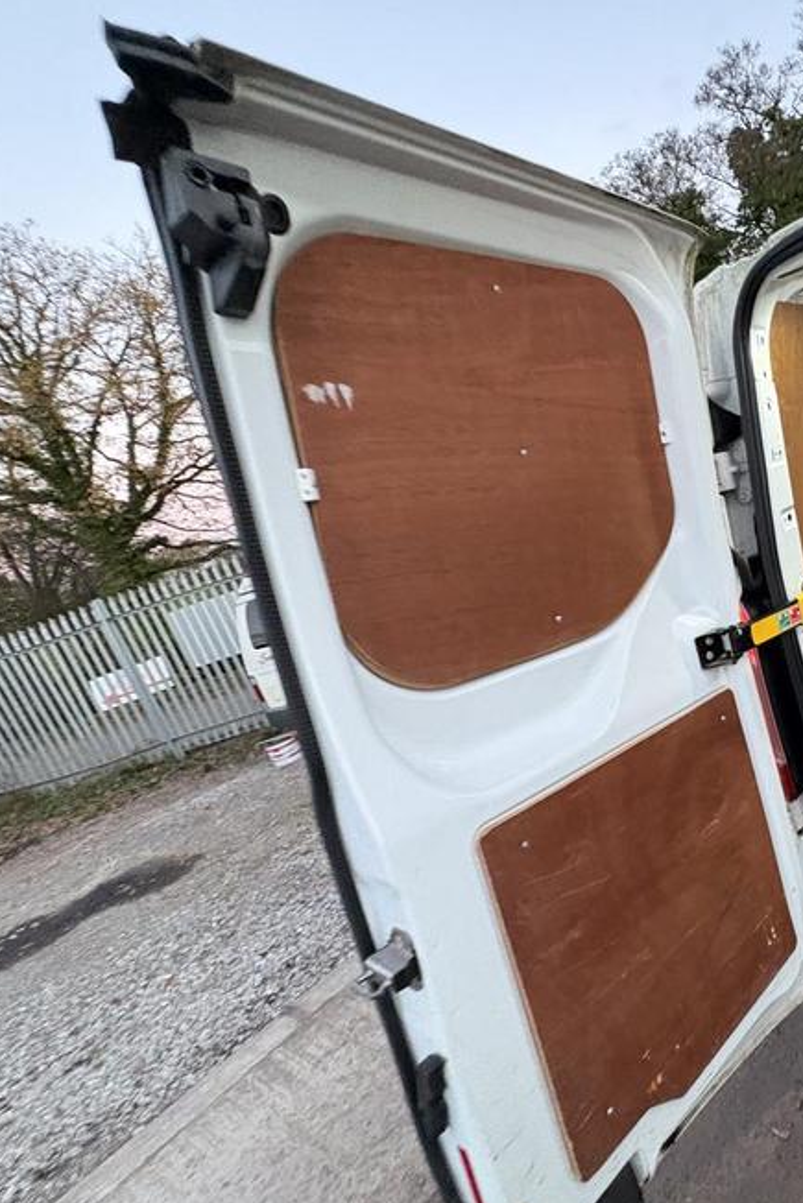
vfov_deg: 84.0
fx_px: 669
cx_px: 696
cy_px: 605
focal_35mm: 20
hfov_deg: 55.2
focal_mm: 2.22
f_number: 2.2
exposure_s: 1/60
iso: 640
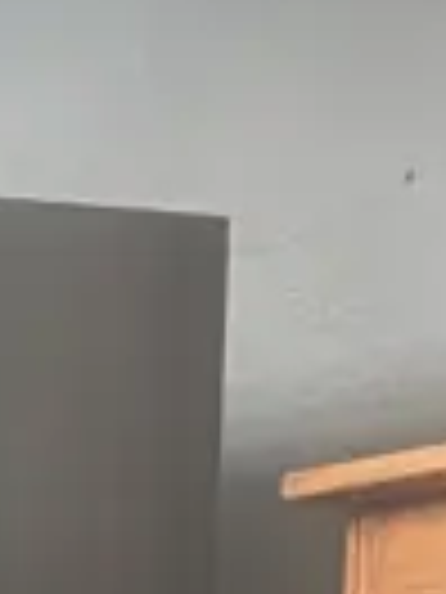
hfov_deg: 6.7
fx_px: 3745
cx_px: -297
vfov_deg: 7.9
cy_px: 1724
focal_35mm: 218
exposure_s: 1/50
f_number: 1.8
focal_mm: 3.99
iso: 200
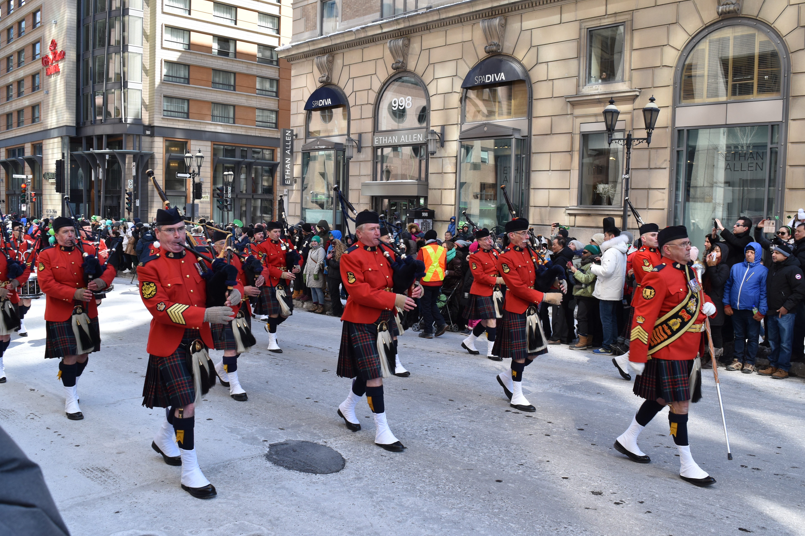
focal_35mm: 33
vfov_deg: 40.5
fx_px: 727
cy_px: 269
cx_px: 411
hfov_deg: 57.9
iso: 400
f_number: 8
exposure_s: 1/250
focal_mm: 21
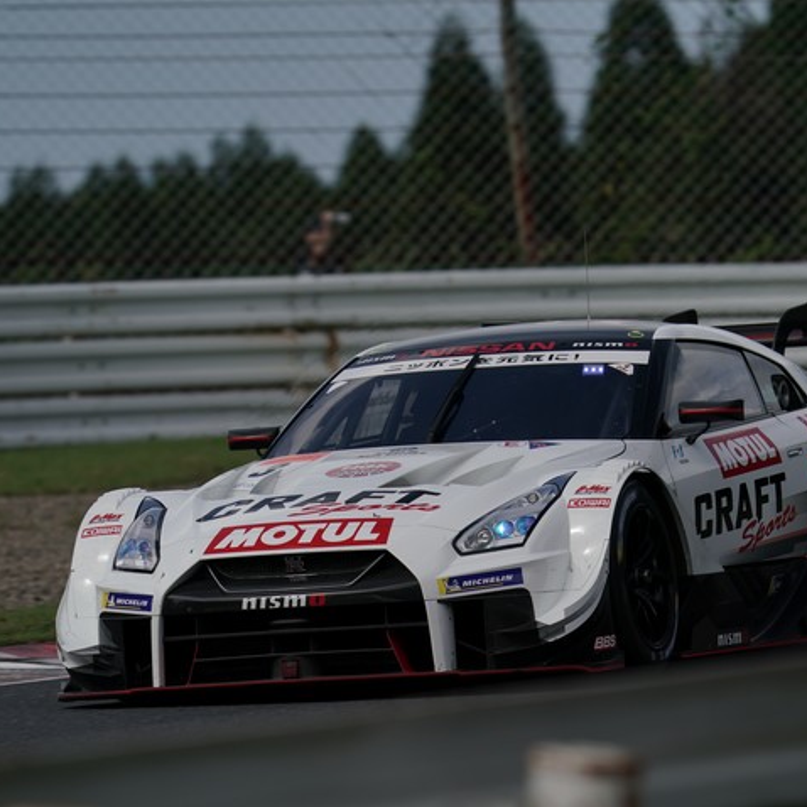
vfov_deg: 2.5
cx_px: 490
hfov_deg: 2.5
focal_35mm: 690
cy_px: 404
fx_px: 18199
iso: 200
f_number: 9
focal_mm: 539
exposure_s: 1/1000
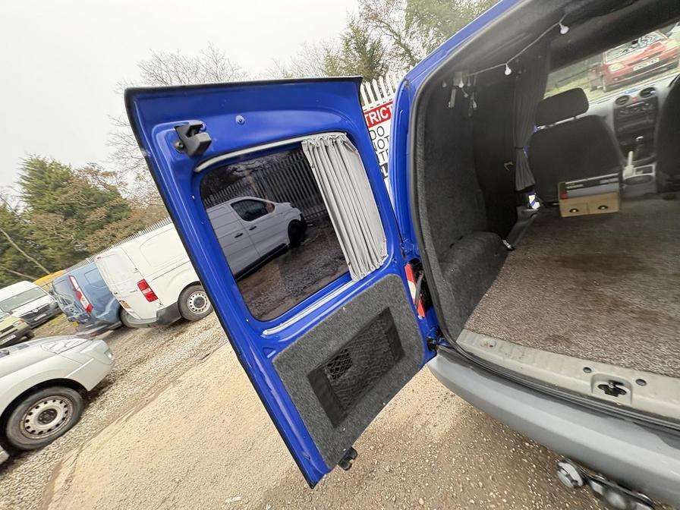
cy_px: 255
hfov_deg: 102.1
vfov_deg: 85.7
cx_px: 340
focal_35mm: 14
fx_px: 275
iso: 80
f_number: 2.2
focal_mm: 2.22
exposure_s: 1/101
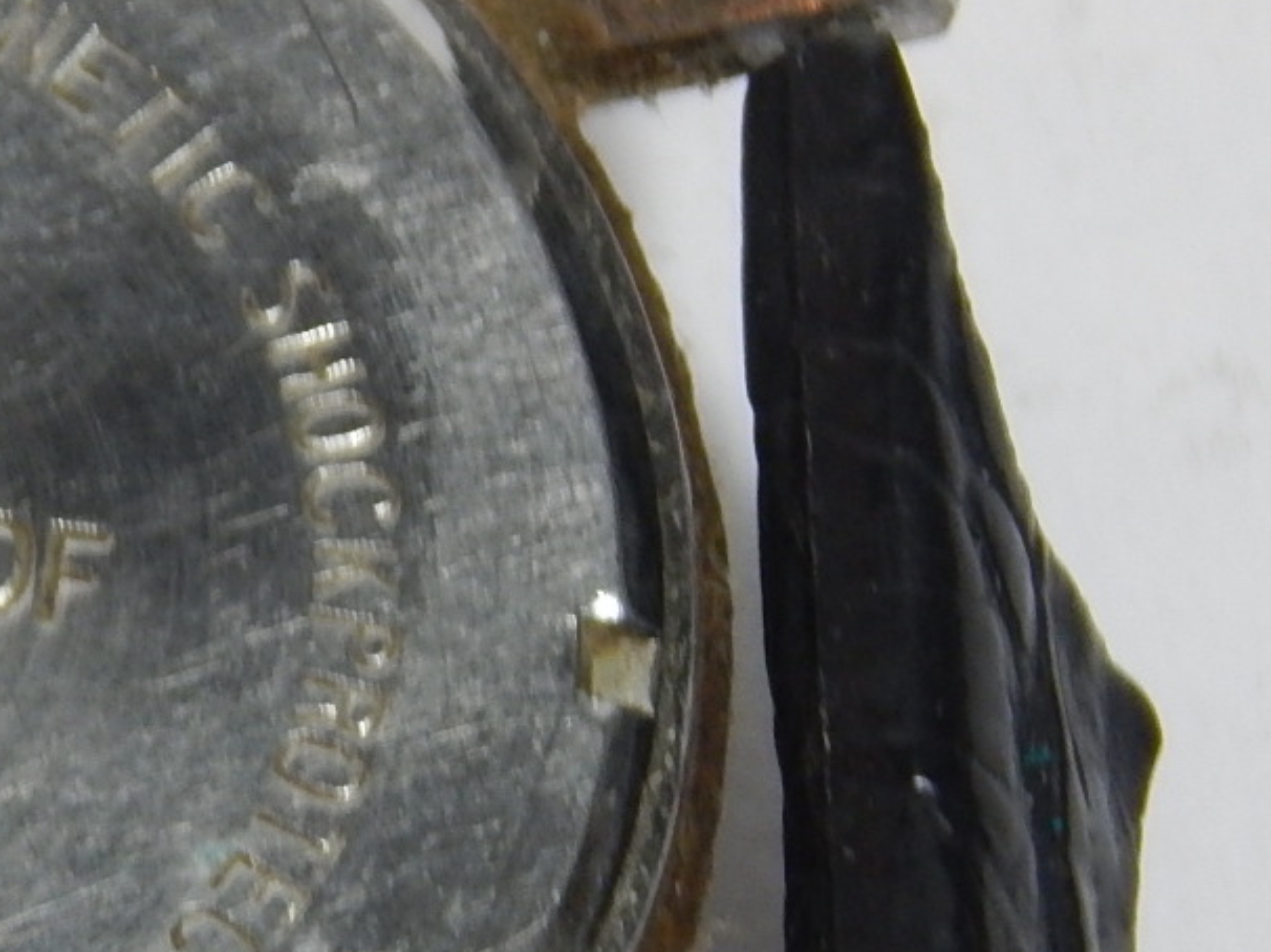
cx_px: -327
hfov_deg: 3.2
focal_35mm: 613
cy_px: 749
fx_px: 22499
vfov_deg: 2.4
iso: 320
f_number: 5.6
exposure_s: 1/30
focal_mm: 41.7
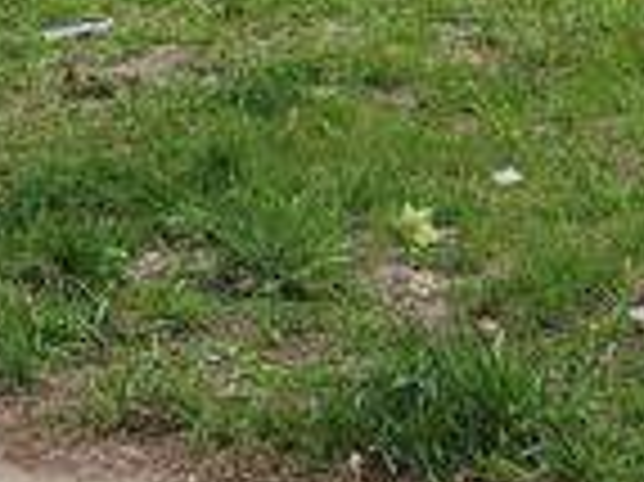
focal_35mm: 165
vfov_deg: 8.1
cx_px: 329
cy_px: -802
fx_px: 3067
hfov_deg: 12.0
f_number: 1.8
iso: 12
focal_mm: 6.4
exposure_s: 1/415
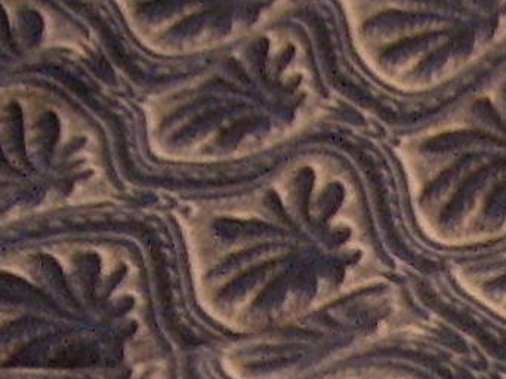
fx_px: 3593
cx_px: 1053
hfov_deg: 7.7
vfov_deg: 5.6
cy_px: 1205
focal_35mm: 246
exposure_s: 1/2
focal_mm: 6.2
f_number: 2.9
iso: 141
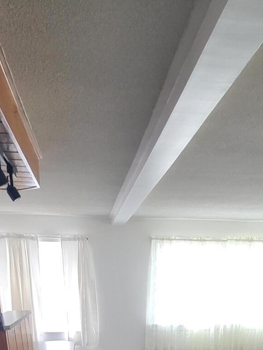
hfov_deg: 41.8
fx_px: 344
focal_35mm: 34
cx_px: 143
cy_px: 407
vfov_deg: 40.4
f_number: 2.2
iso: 80
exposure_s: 1/60
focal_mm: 1.74
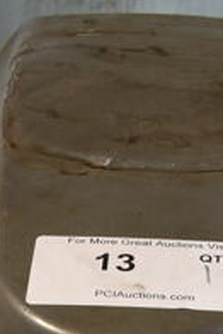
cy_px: 655
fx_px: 1169
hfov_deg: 10.9
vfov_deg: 13.9
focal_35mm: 126
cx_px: 187
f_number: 3.5
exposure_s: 1/30
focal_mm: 18
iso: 160
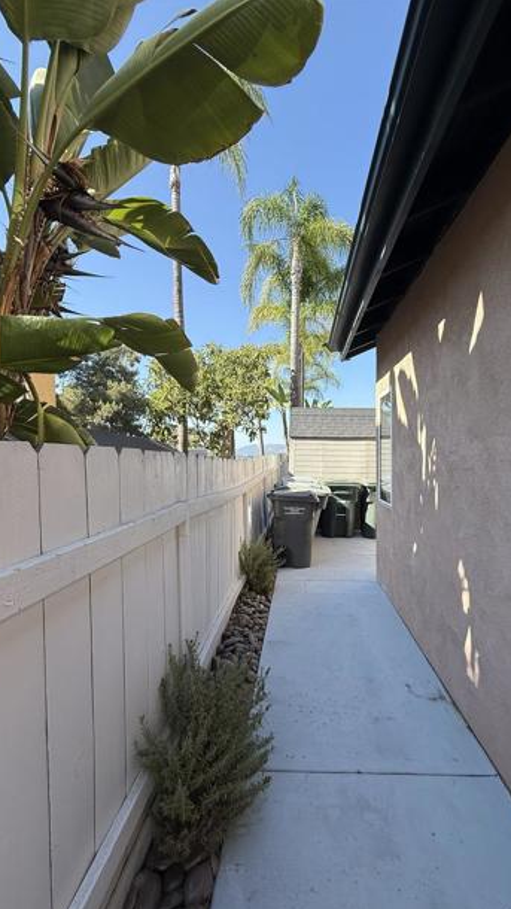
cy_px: 474
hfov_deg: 66.8
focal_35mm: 16
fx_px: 386
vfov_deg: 99.3
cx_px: 286
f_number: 2.2
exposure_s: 1/701
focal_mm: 2.22
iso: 50
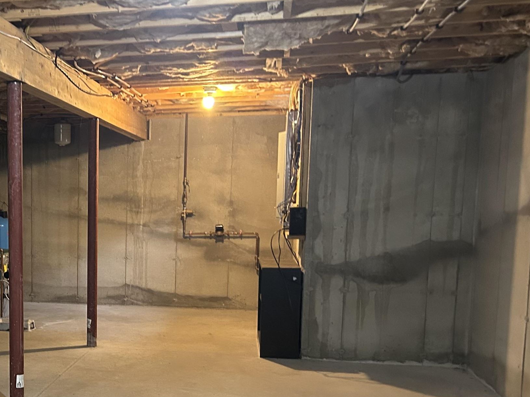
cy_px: 294
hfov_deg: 36.2
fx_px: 750
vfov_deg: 29.3
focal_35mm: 49
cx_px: 42
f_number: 1.5
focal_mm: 5.7
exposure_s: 1/40
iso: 500
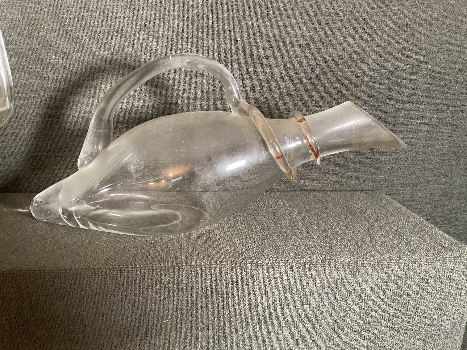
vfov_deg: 48.2
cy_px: 175
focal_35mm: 29
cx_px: 234
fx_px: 391
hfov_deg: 61.7
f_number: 1.8
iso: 250
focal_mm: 3
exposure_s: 1/60
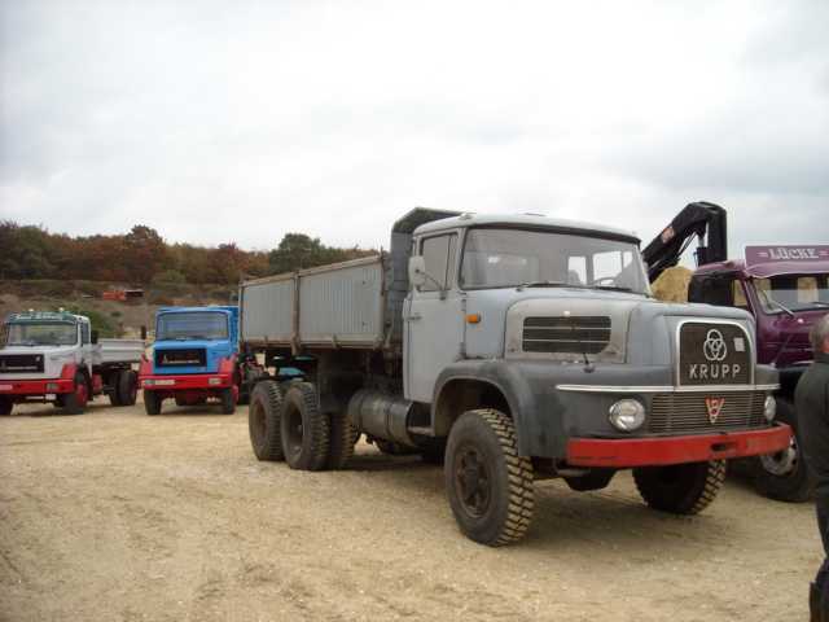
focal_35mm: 35
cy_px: 311
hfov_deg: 52.6
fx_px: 838
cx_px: 414
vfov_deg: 40.7
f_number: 2.8
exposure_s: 1/323
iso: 64
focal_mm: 5.7
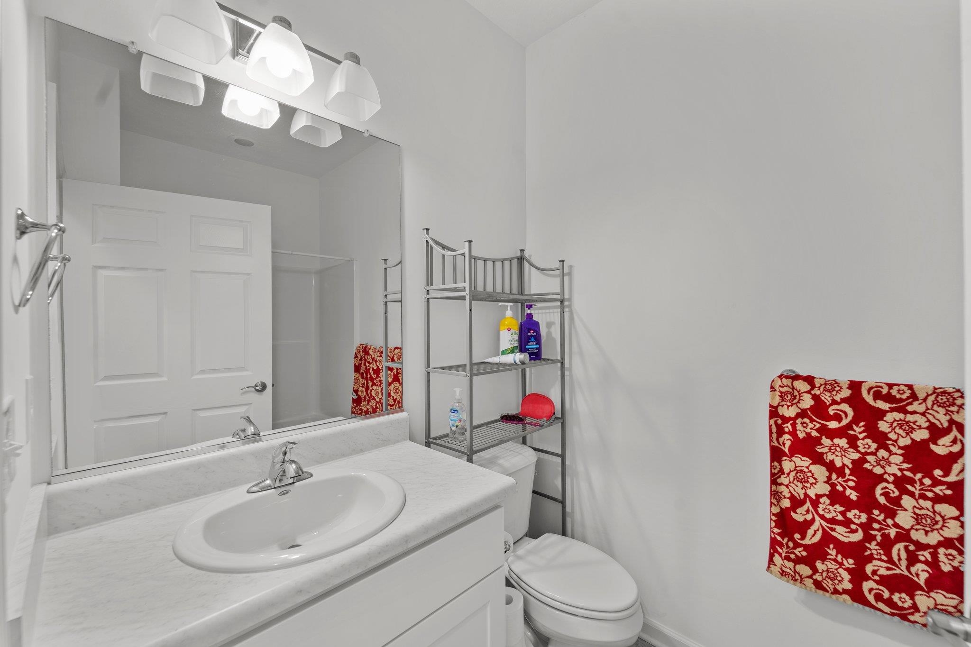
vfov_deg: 81.2
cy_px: 324
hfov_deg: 104.3
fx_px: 378
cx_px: 486
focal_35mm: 14
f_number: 8
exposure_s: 1.6
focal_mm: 14
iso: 100
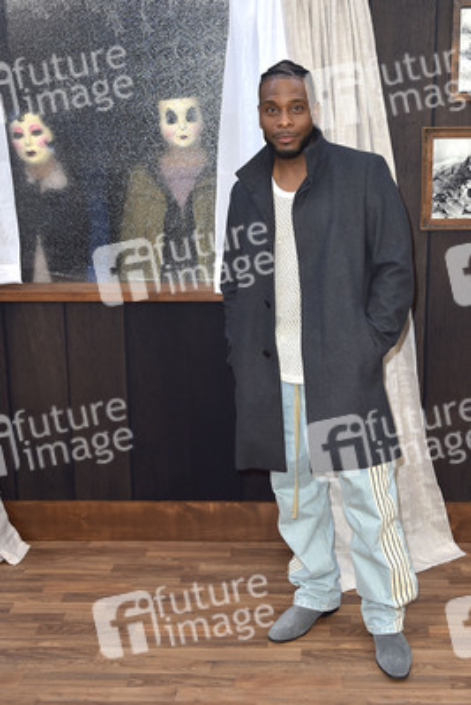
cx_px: 236
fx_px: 784
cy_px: 352
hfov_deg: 33.4
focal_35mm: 40
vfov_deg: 48.4
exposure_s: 1/250
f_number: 6.3
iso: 400
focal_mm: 40
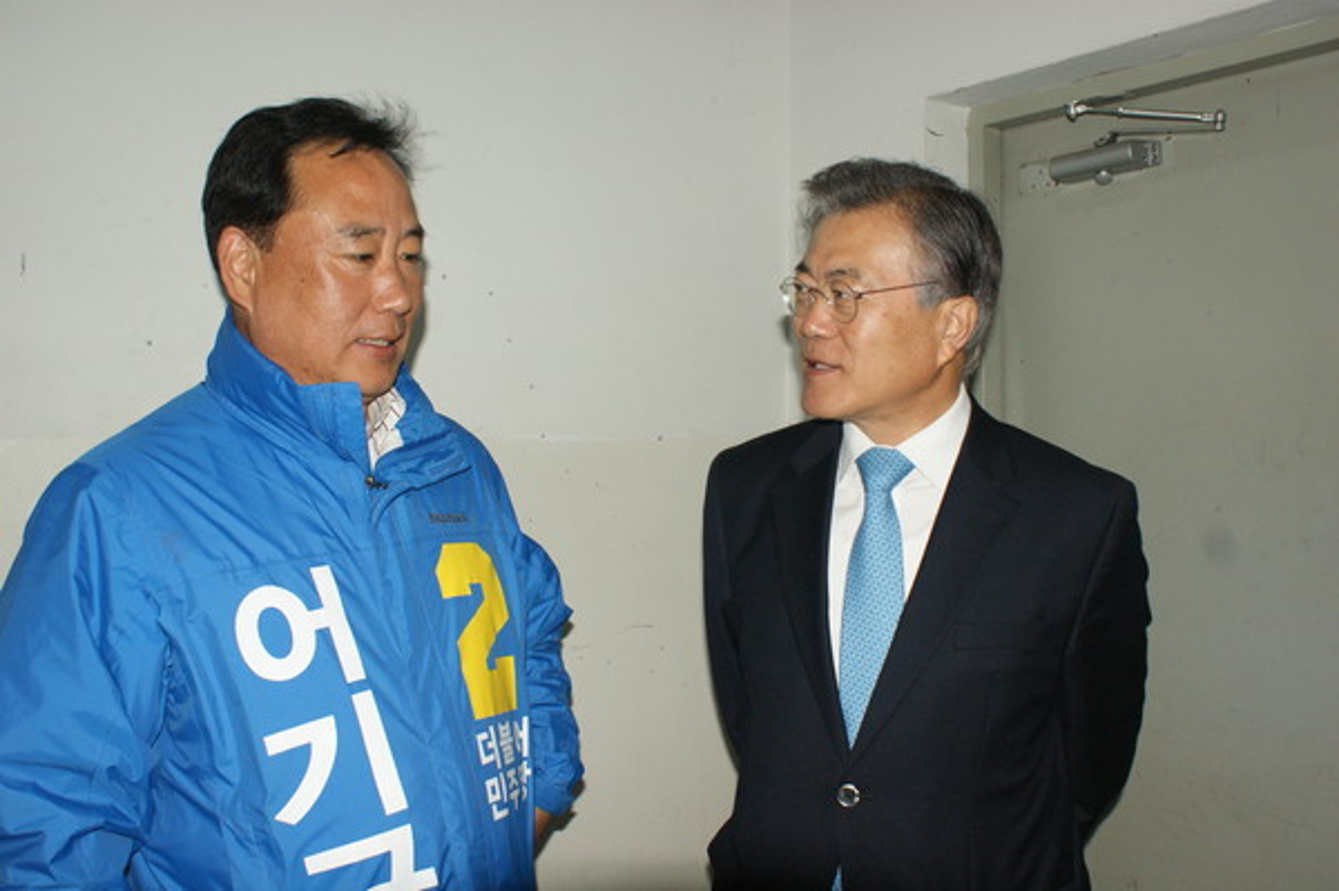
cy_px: 446
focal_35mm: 33
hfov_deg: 57.3
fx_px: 1226
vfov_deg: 39.9
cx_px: 670
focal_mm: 22
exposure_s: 1/60
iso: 400
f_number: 5.6
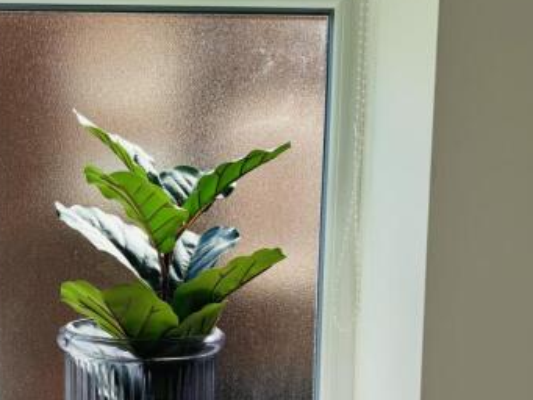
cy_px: 295
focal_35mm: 41
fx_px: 632
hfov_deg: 44.7
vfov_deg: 34.5
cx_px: 157
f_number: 1.78
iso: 100
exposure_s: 1/1949
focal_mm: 6.76
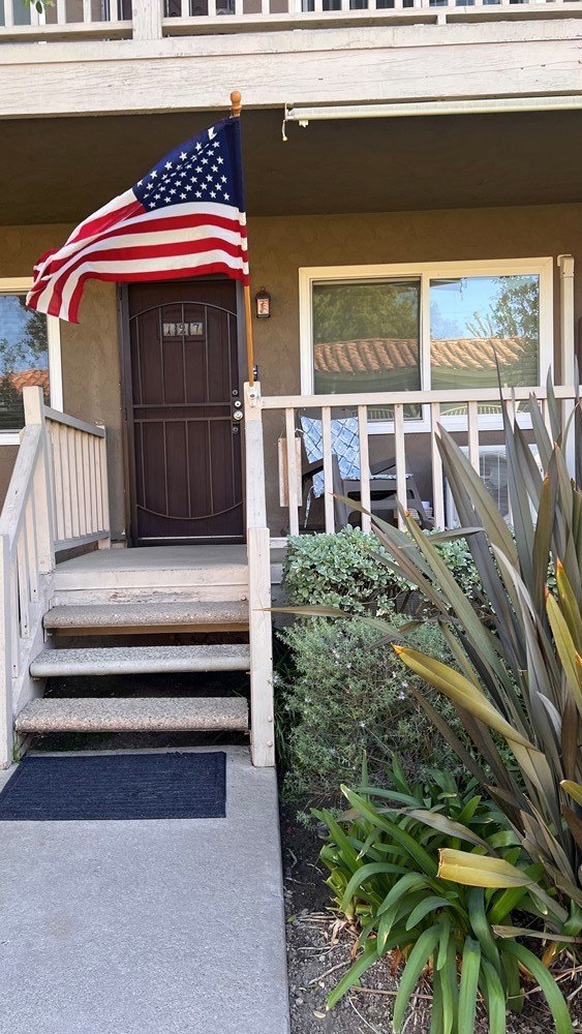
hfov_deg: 39.9
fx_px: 795
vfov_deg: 66.1
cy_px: 523
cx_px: 215
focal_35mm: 29
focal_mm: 5.7
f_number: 1.5
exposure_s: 1/184
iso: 40
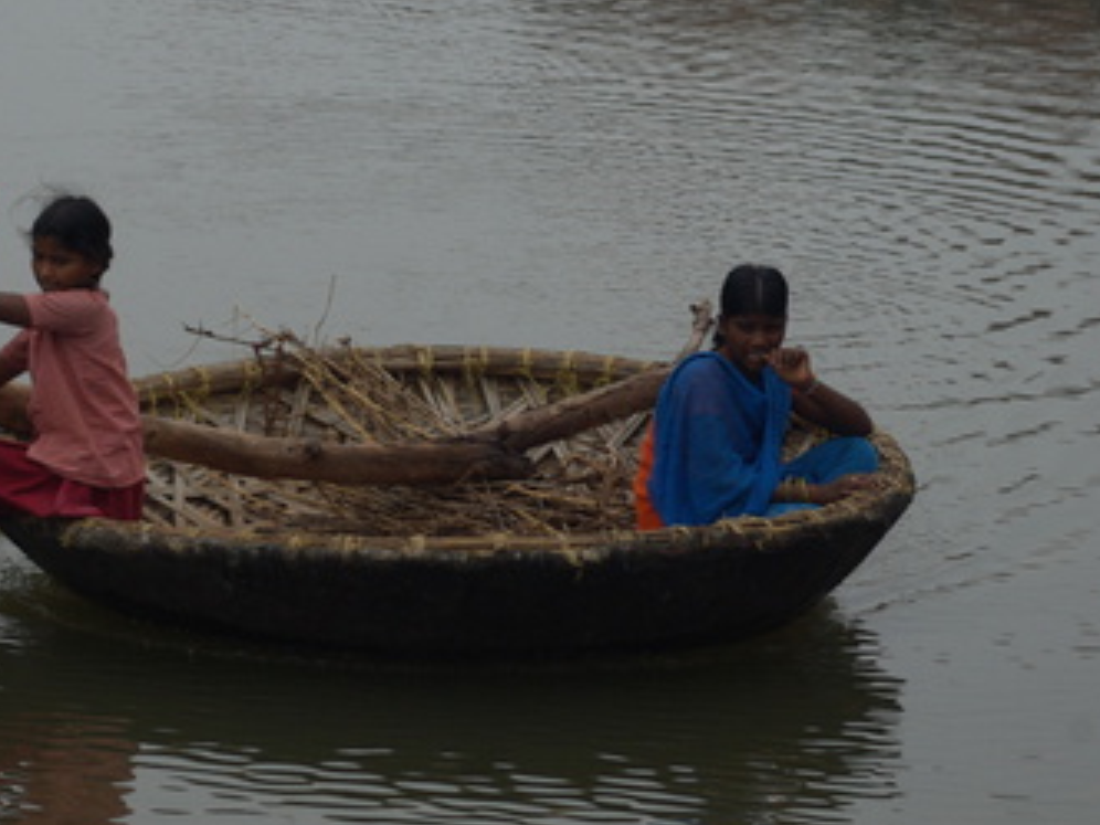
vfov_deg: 9.7
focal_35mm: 153
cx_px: 401
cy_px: 386
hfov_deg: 12.9
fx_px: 4860
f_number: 6.7
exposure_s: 1/125
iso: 100
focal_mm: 55
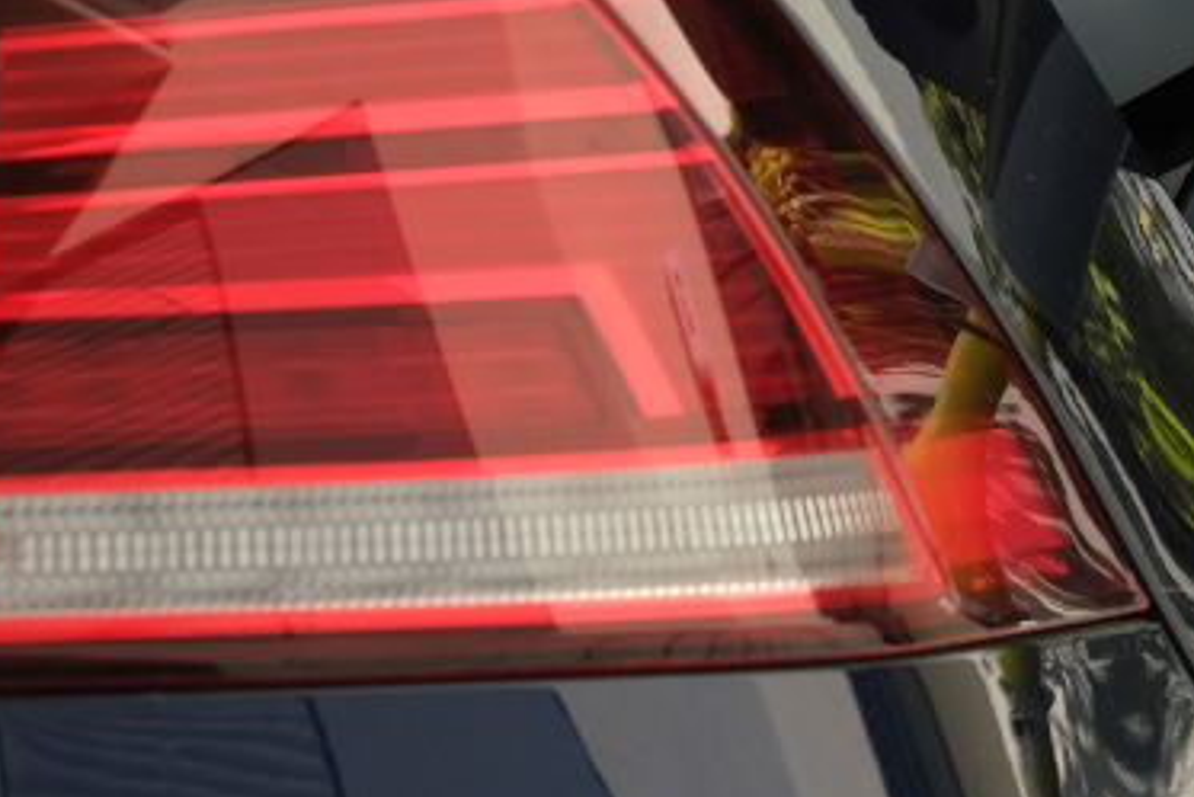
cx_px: 1601
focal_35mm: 576
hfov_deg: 3.6
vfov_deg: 2.4
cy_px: -66
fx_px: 19110
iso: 400
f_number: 9
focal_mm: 140
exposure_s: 1/250
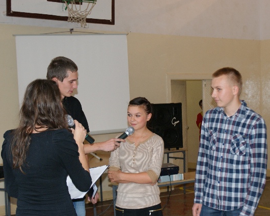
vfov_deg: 20.0
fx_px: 612
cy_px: 108
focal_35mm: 77
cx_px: 144
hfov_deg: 24.9
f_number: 5.6
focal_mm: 45
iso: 400
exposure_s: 1/60
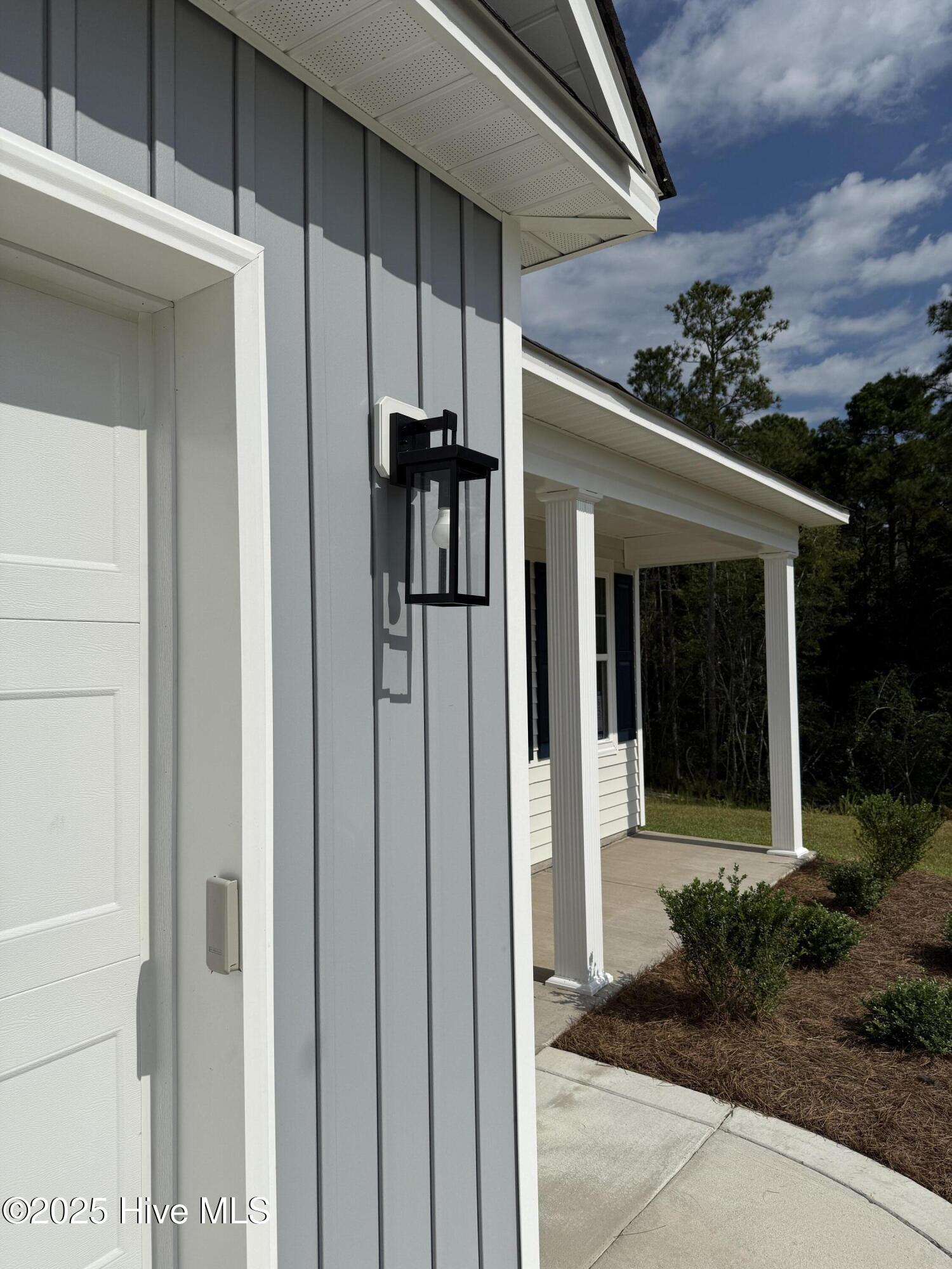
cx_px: 476
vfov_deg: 71.6
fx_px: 880
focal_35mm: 24
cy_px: 634
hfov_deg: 56.8
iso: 64
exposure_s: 1/14286
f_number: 1.78
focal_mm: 6.76
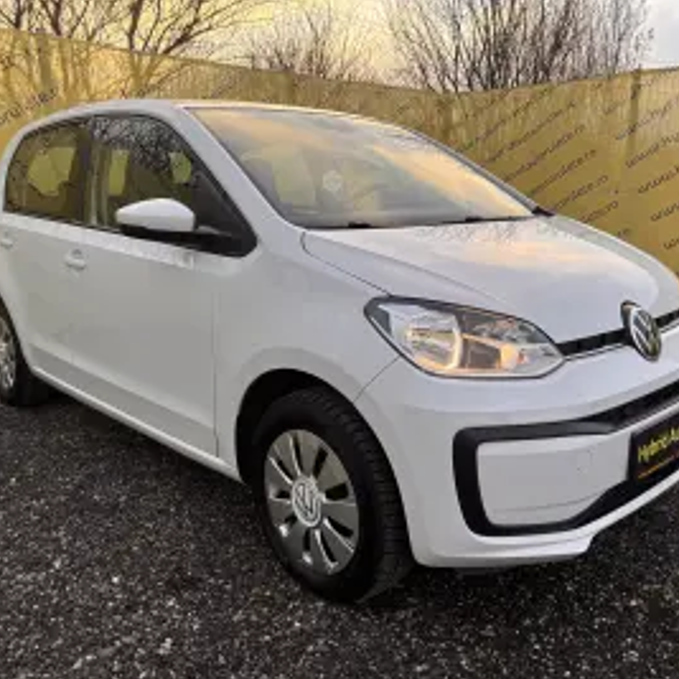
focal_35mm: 31
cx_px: 364
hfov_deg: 52.5
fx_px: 688
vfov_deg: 52.5
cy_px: 341
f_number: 1.6
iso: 50
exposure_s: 1/419
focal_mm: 5.96
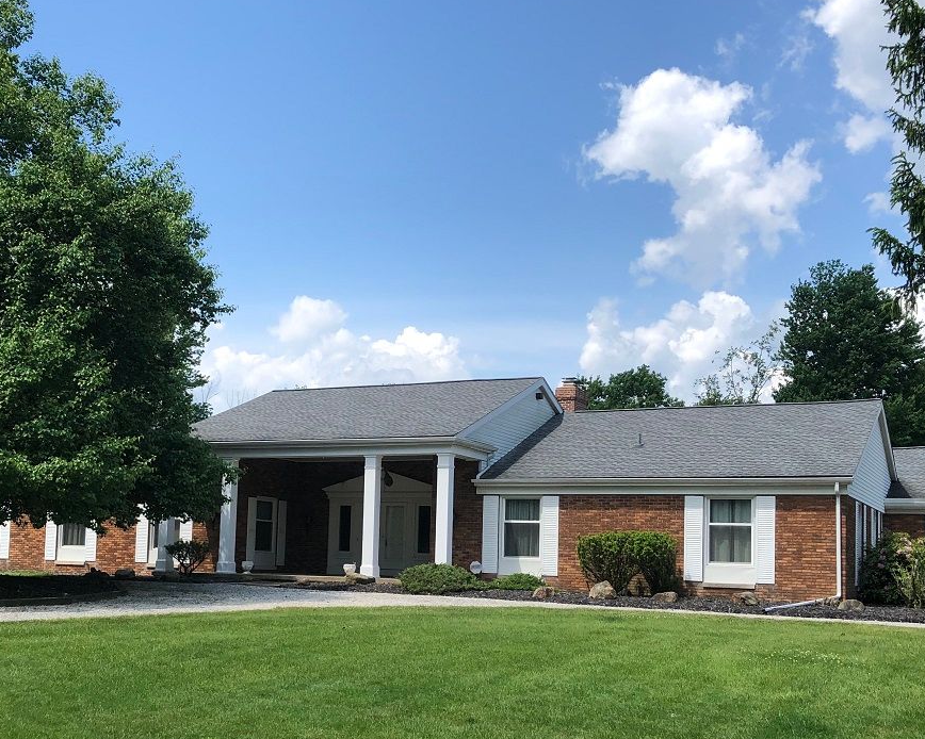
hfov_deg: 42.8
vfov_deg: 34.6
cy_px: 482
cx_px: 401
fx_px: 1177
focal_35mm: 43
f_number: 1.8
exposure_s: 1/1621
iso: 20
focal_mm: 3.99
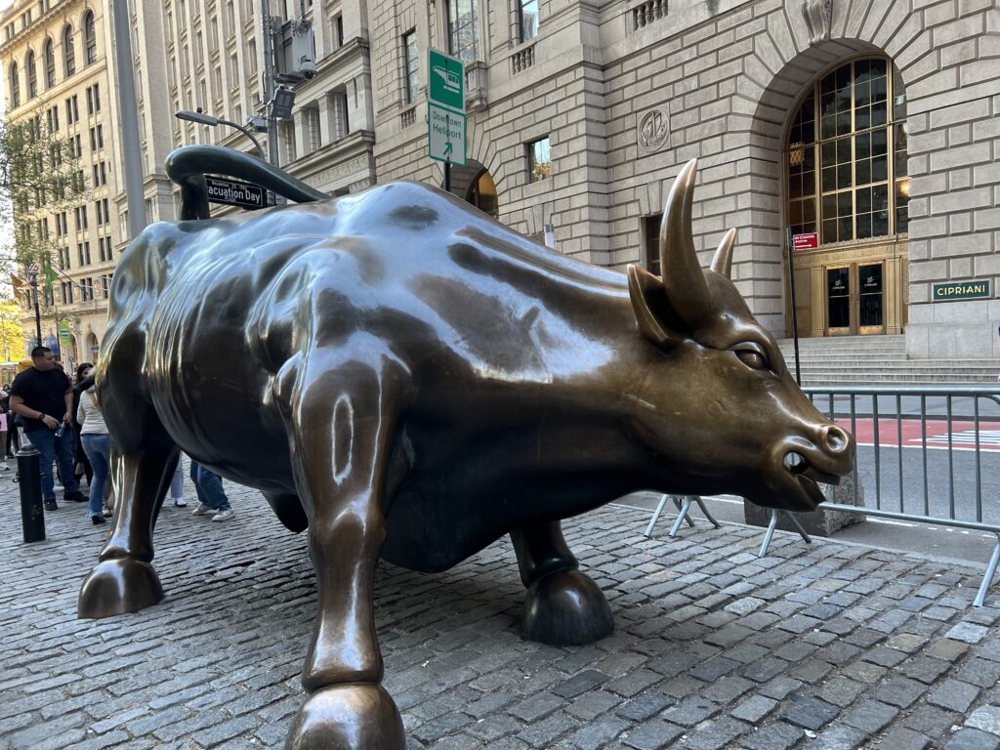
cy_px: 375
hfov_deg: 67.3
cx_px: 500
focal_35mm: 26
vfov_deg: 53.1
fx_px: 751
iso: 125
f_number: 1.5
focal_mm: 5.7
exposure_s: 1/109
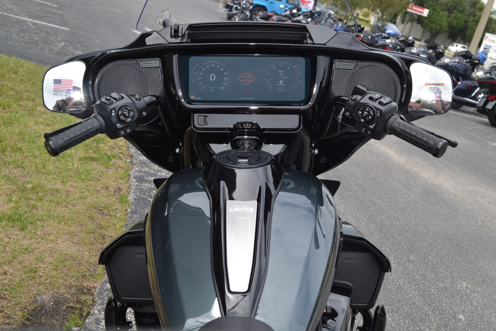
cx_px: 248
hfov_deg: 45.0
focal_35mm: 44
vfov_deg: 30.8
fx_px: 599
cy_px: 166
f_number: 7.1
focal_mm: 29
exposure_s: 1/200
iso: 100
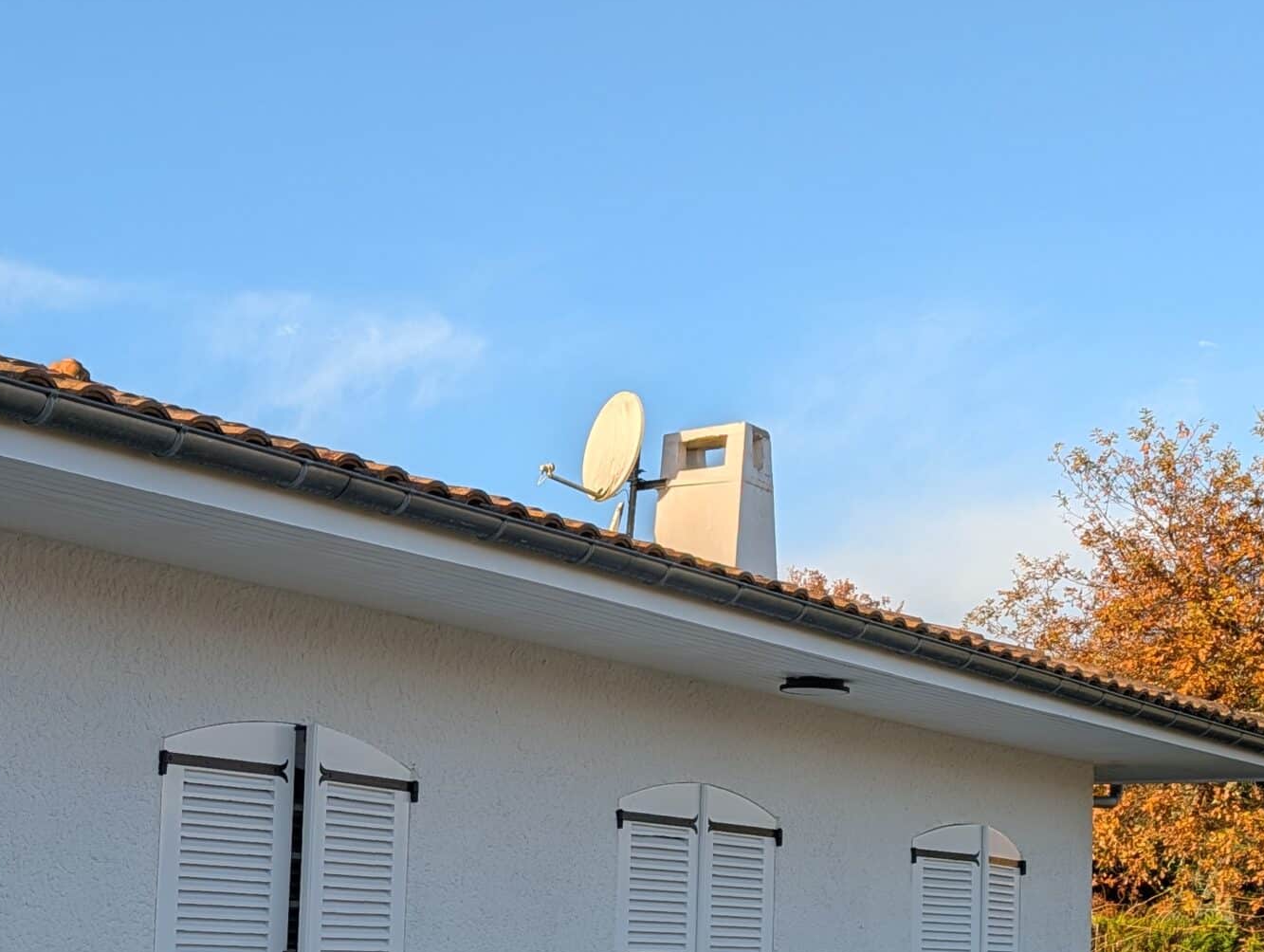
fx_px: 1975
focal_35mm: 54
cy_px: 762
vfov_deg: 26.6
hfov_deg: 33.1
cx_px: 57
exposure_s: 1/5263
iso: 18
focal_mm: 6.9
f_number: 1.68
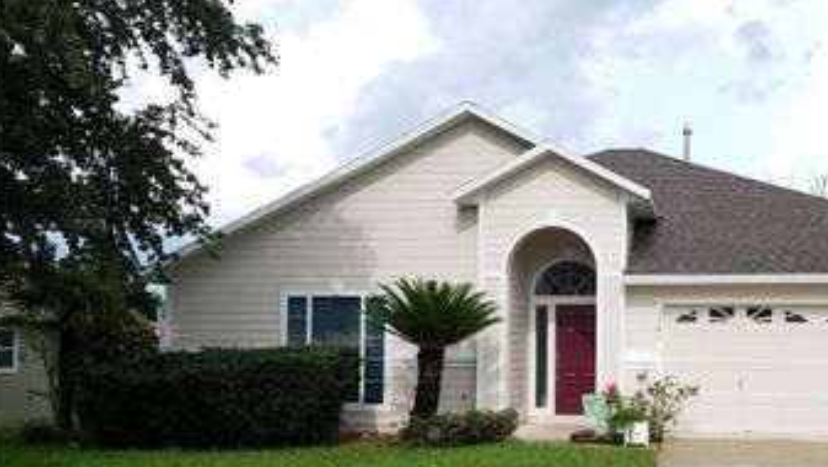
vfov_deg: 28.3
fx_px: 923
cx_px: 600
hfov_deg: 46.9
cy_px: 301
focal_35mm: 42
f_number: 1.7
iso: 50
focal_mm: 4.2
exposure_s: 1/1464
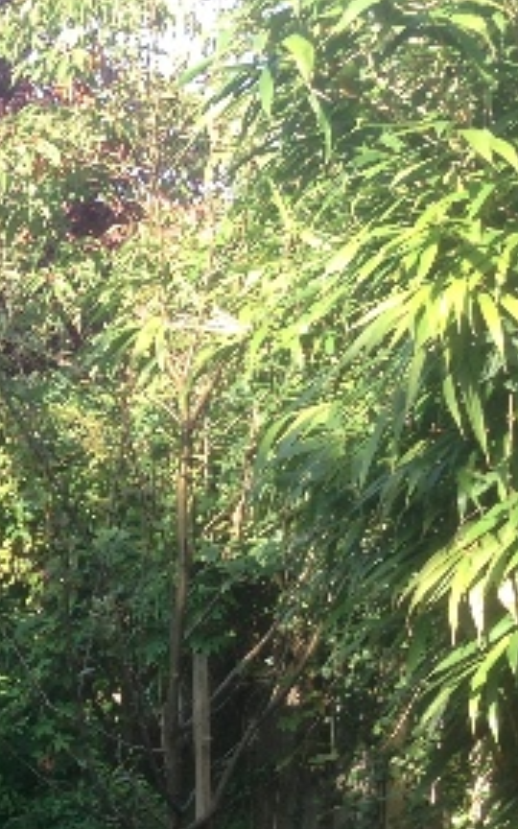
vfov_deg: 19.5
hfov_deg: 11.4
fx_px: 2372
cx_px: -469
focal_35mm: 105
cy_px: 722
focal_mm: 4.13
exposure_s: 1/213
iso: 50
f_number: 2.4
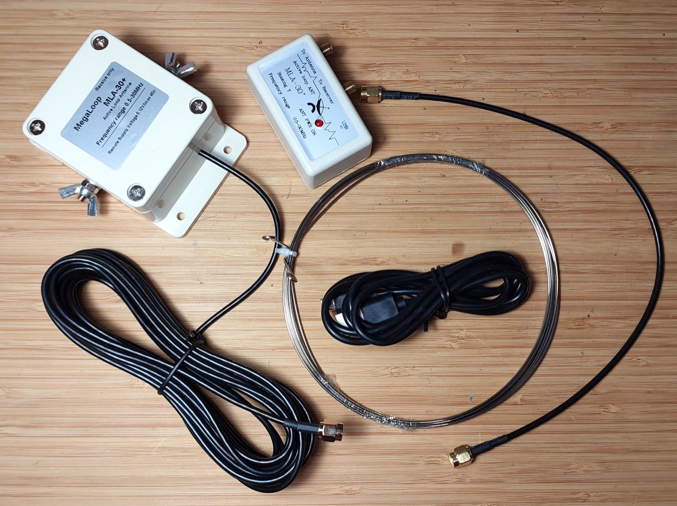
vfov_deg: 58.7
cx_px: 338
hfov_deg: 74.0
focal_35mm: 23
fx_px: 449
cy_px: 253
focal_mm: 5.06
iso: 40
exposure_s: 1/50
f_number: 1.8
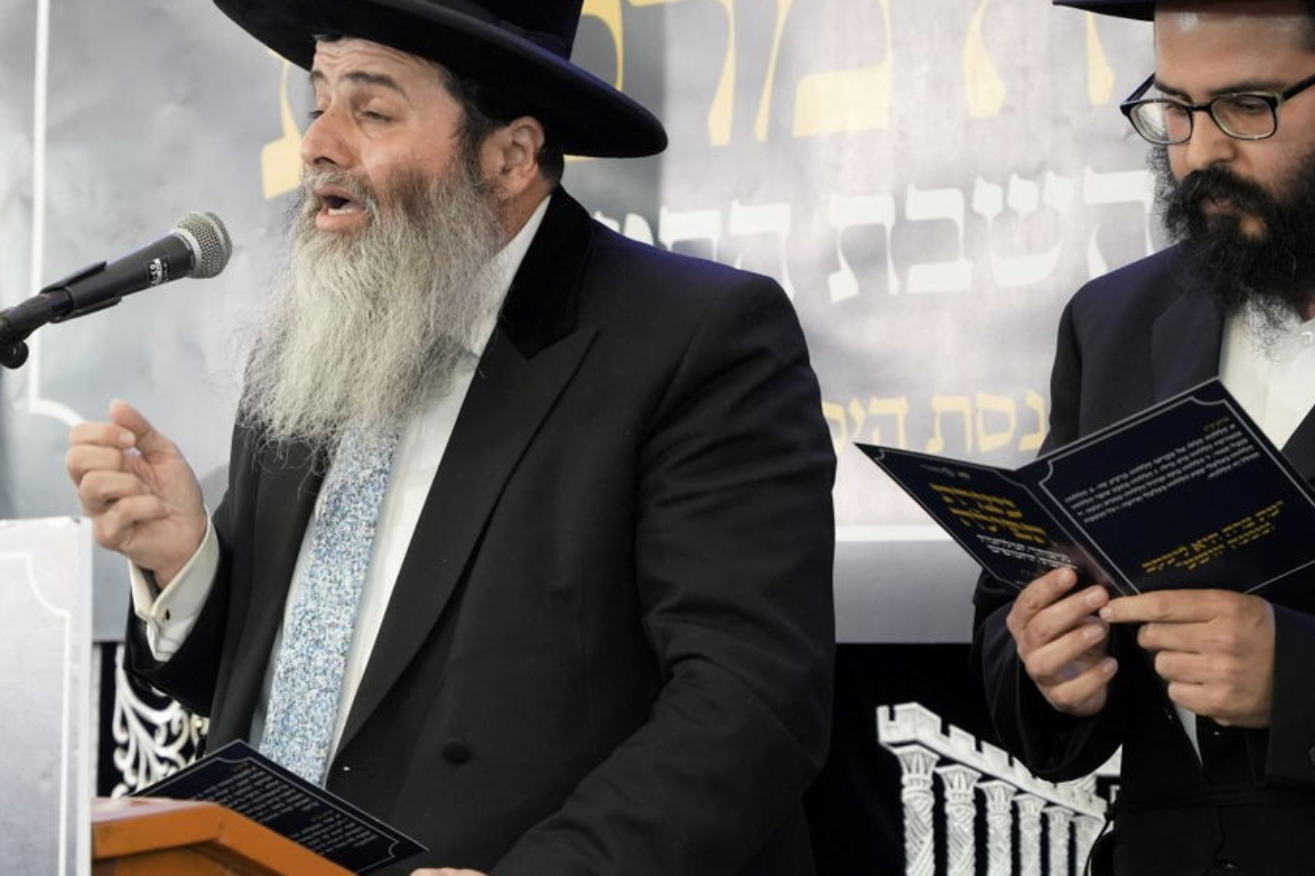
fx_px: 4236
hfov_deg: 17.6
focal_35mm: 116
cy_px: 410
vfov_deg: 11.8
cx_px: 428
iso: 2500
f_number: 4
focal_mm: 70
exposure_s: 1/200
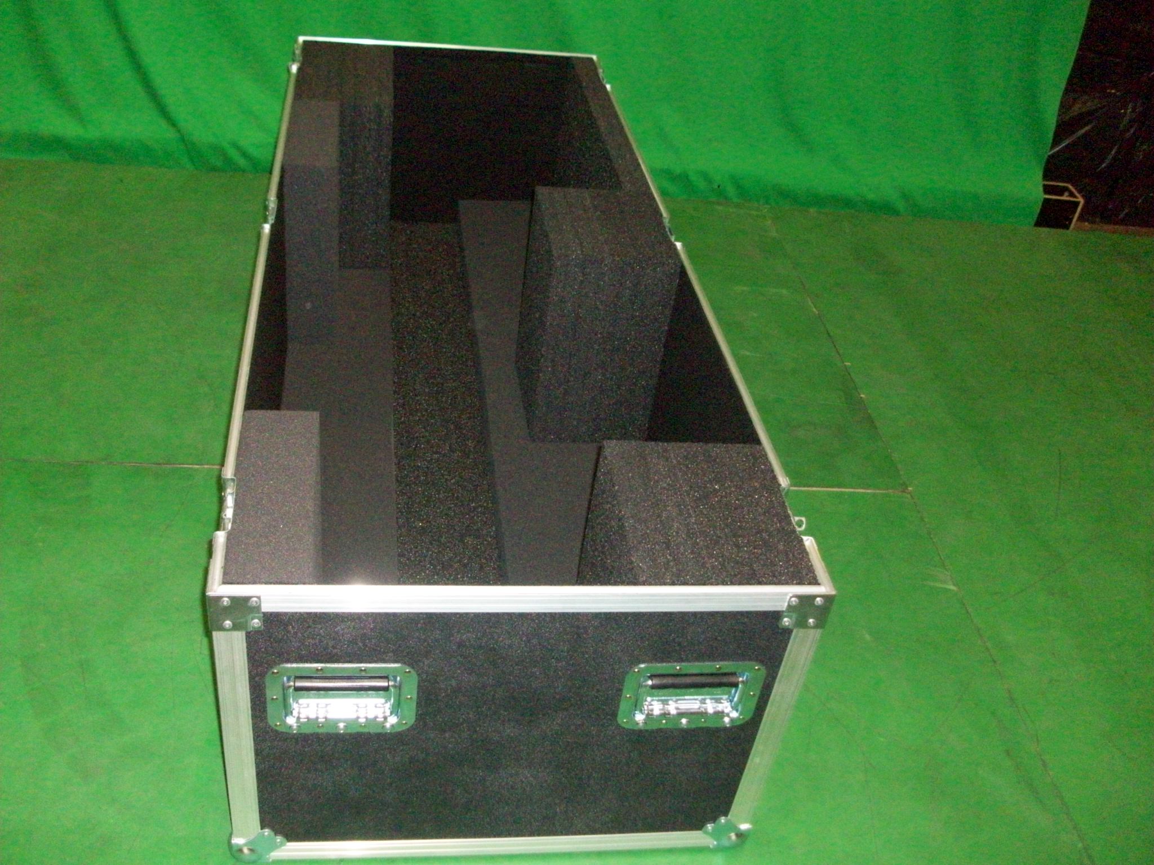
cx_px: 577
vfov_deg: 41.8
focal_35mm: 34
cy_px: 432
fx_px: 1133
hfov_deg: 54.0
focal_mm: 5.7
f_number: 2.8
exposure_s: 1/60
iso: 320
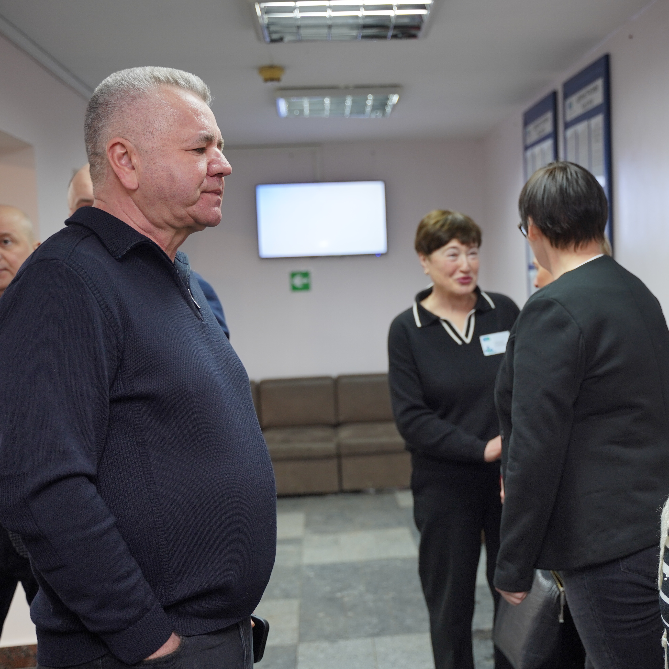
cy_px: 333
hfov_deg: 34.4
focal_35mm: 49
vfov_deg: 34.7
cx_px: 438
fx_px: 1071
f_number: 2.8
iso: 400
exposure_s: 1/60
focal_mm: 38
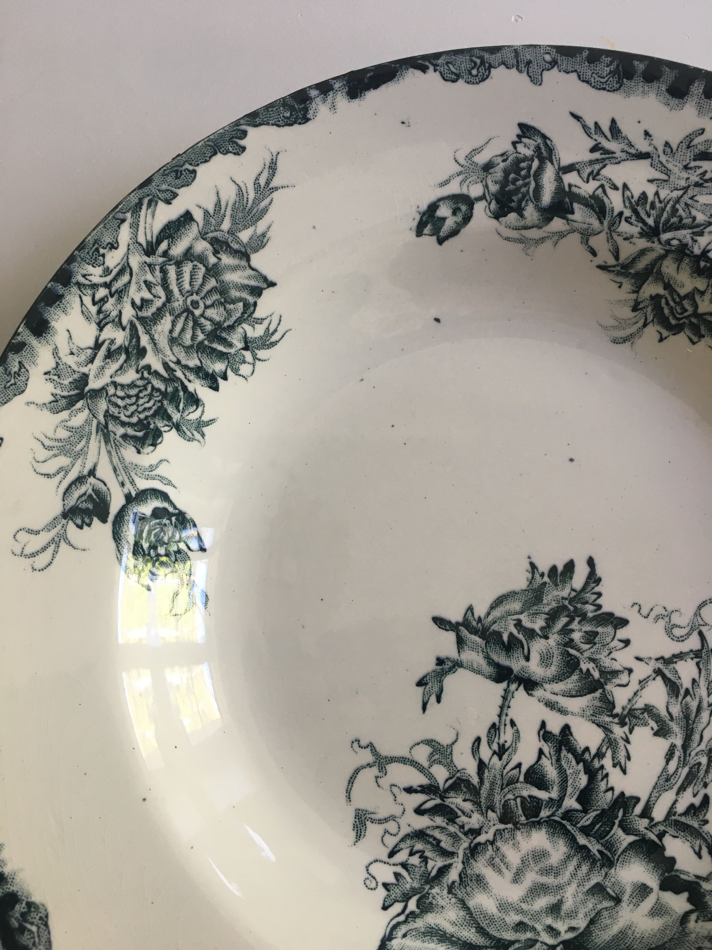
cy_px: 475
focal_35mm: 29
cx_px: 356
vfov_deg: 61.7
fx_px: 795
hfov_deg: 48.2
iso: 64
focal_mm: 4.15
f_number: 2.2
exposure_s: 1/33
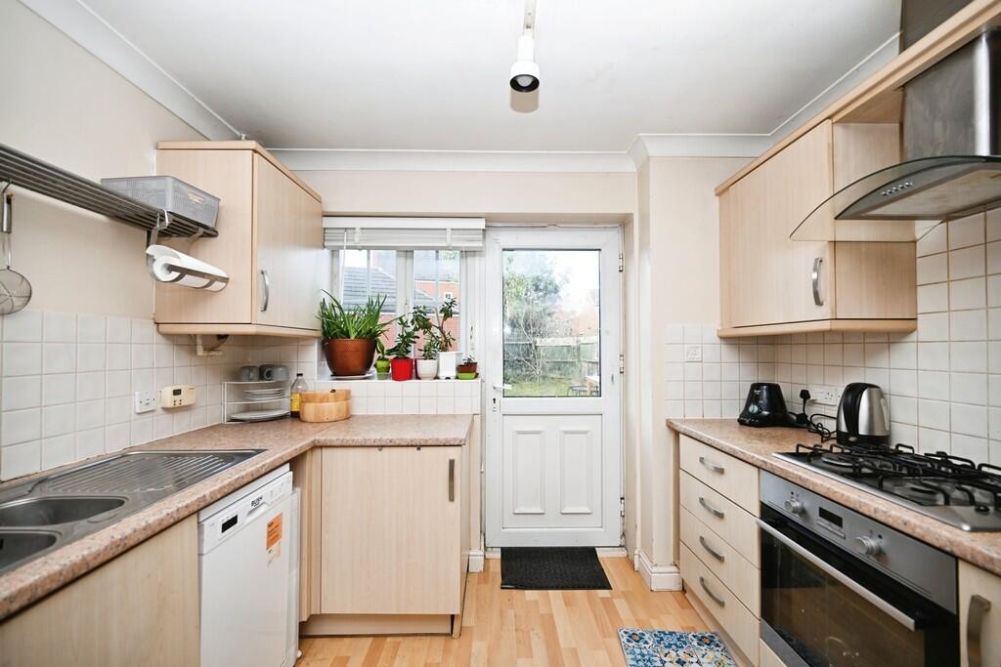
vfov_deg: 81.2
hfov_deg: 104.2
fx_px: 389
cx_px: 500
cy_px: 334
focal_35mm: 14
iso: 140
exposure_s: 1/60
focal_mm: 14
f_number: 4
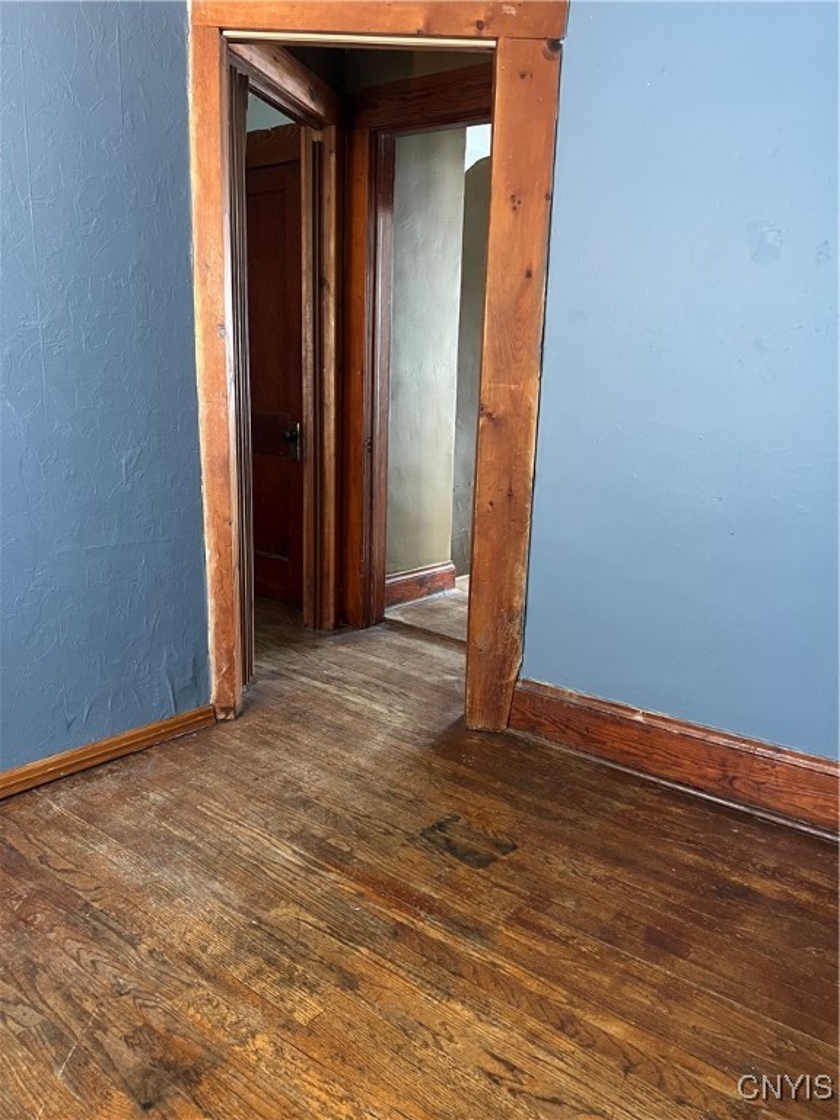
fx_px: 841
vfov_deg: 67.3
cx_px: 420
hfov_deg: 53.1
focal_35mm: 26
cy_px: 560
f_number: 1.5
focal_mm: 5.7
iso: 500
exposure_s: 1/40
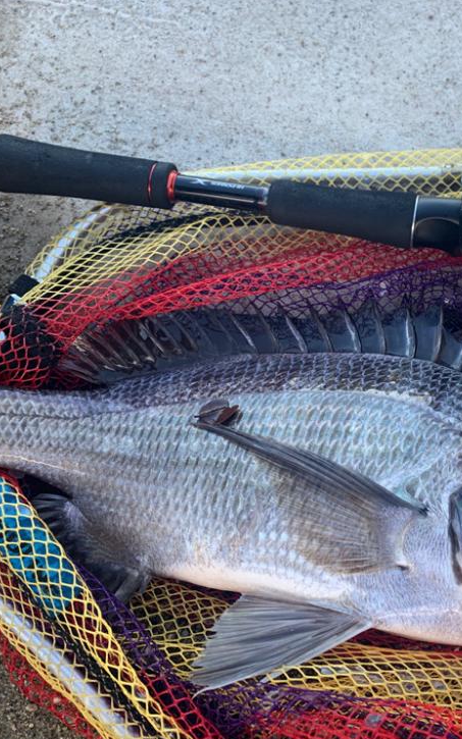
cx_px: 406
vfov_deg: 51.5
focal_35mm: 38
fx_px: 766
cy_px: 378
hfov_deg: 32.1
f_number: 1.8
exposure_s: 1/121
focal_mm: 4.25
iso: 64
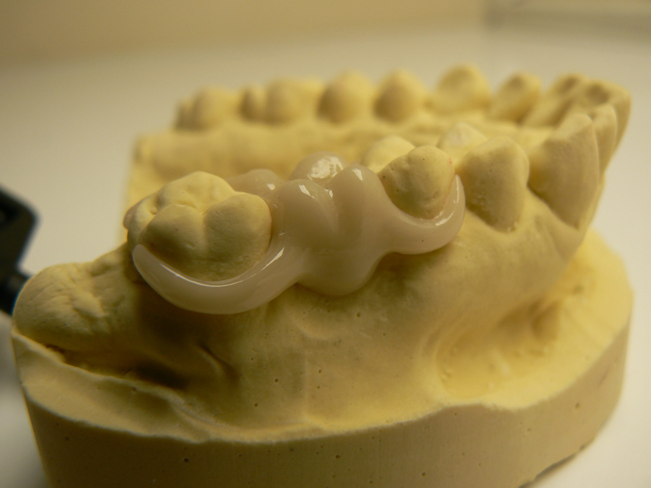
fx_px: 677
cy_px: 244
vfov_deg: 39.7
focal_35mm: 36
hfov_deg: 51.4
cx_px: 326
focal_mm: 6
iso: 80
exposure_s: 1/125
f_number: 4
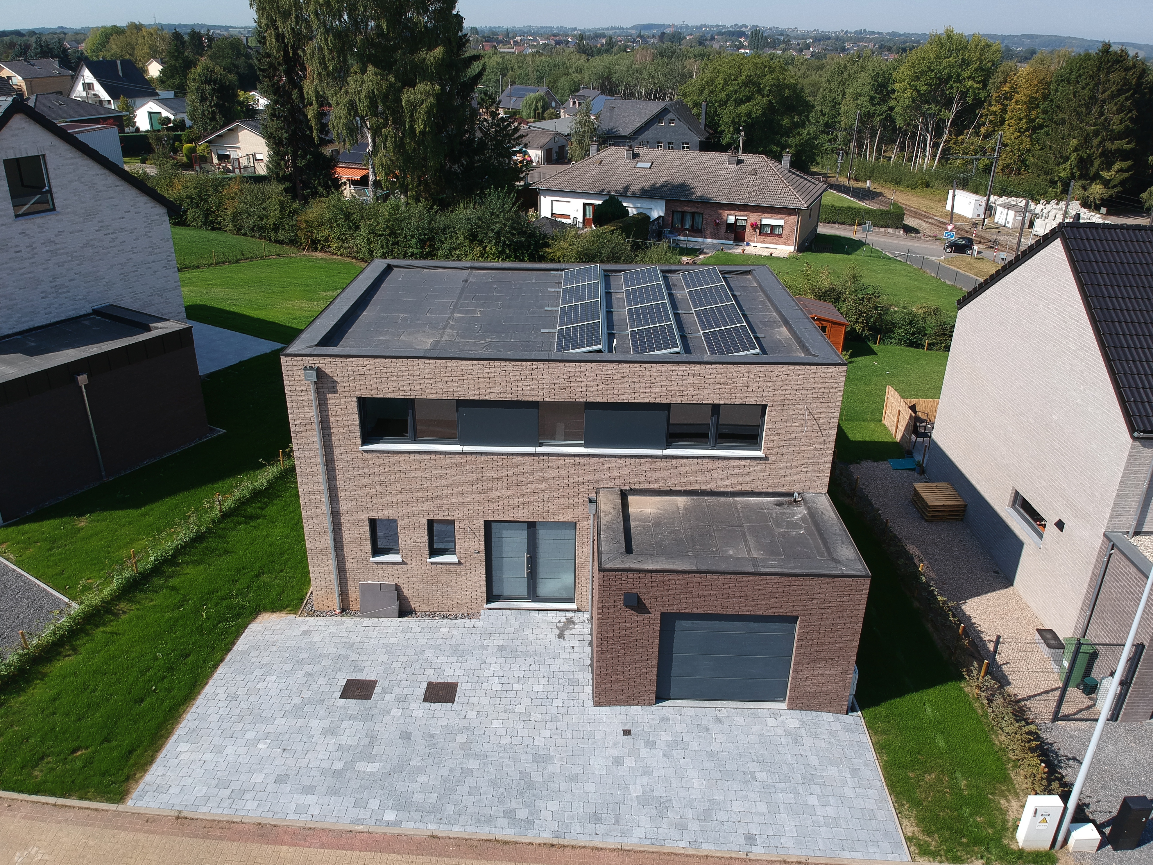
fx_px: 833
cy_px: 432
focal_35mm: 25
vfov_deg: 54.9
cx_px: 576
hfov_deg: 69.4
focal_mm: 4.49
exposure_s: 1/1000
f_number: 2.6
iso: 100
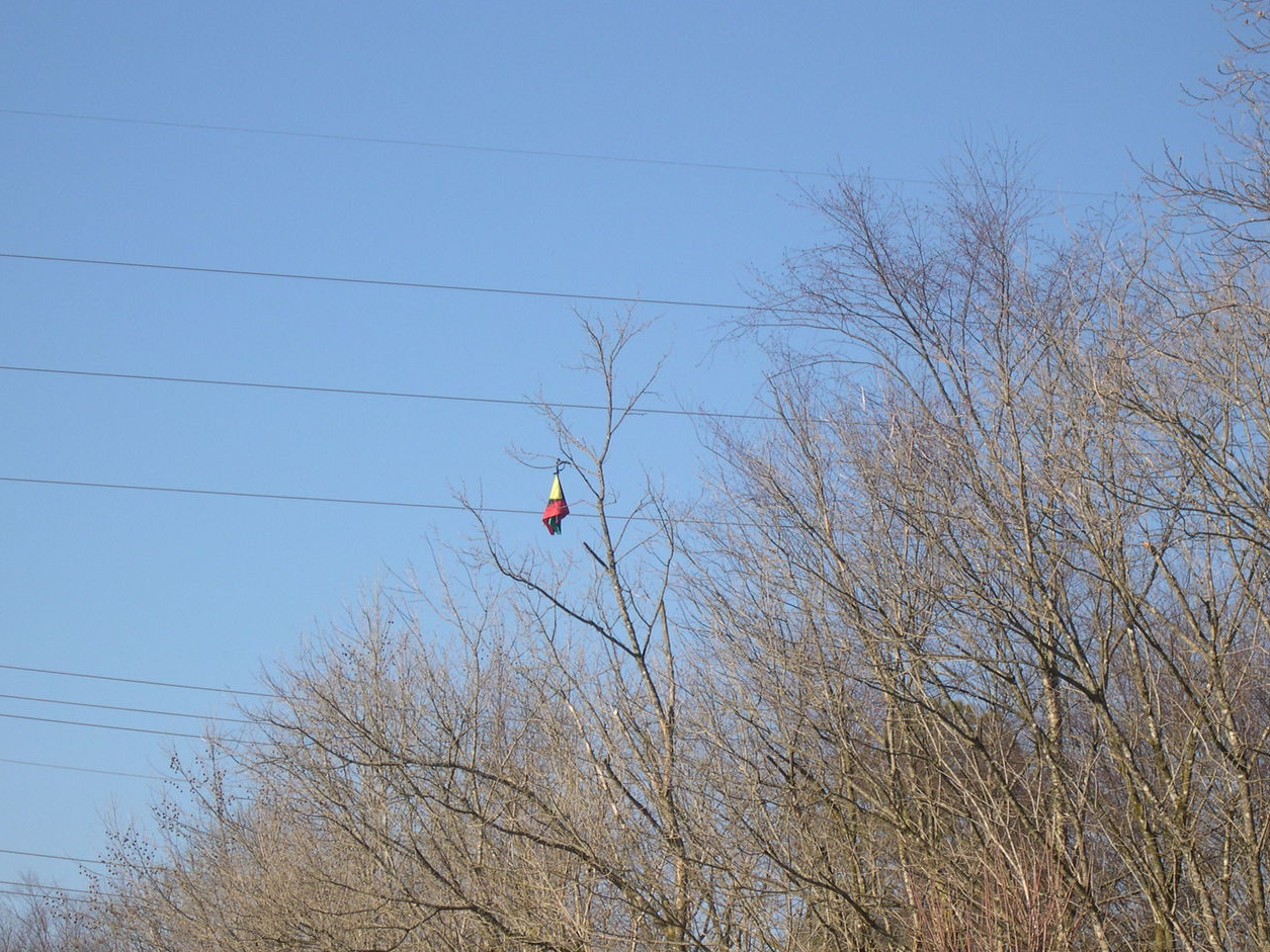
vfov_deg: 12.0
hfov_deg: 15.9
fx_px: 4549
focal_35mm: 124
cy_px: 499
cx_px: 599
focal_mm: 24
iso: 100
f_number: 4.9
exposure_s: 1/392
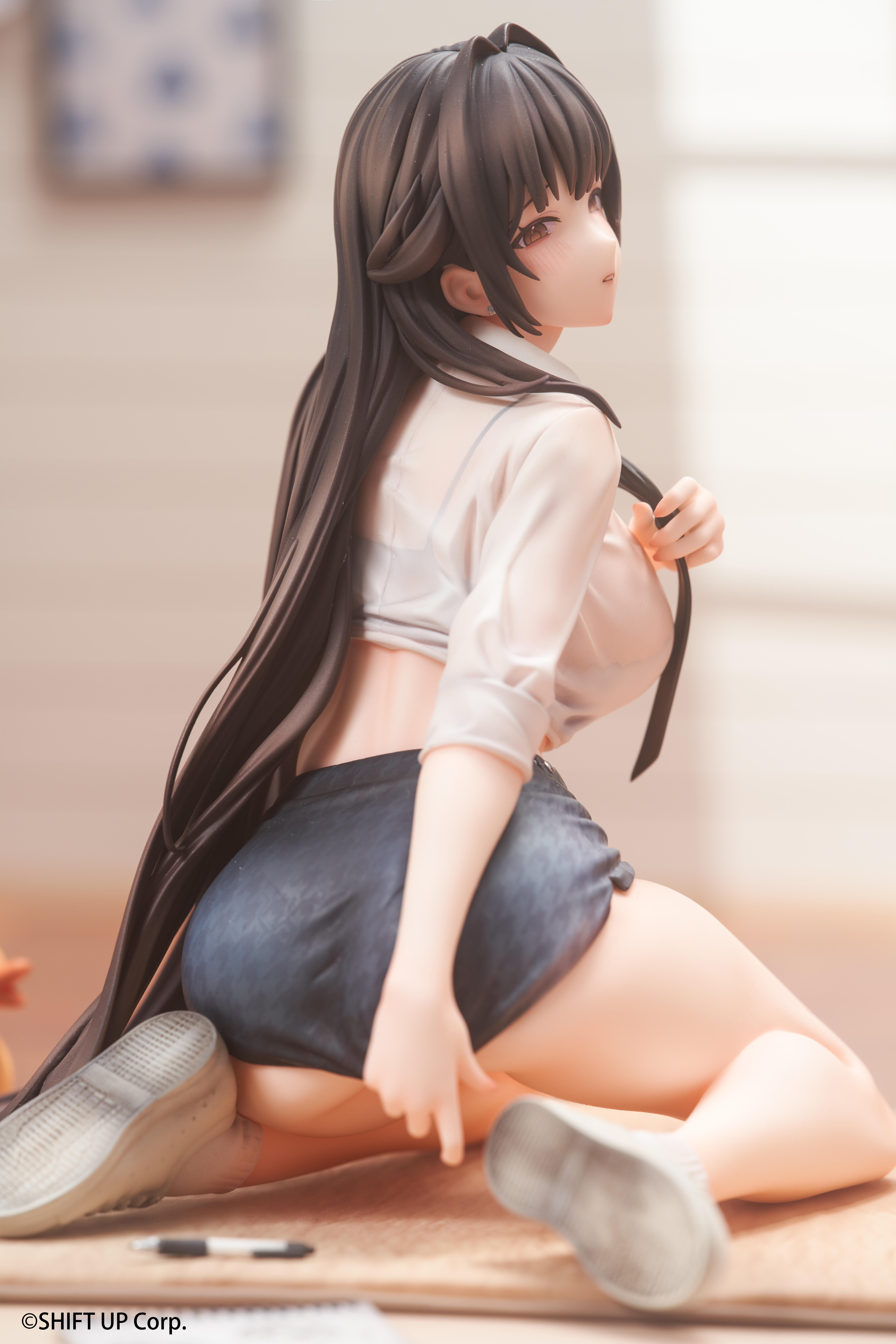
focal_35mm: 110
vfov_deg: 18.6
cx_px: 448
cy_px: 672
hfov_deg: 12.5
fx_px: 4106
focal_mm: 110
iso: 100
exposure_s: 1/15
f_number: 8
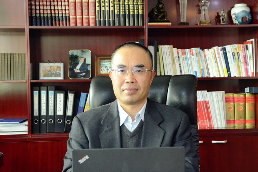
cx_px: 129
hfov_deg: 33.4
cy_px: 86
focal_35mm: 60
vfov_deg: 22.6
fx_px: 430
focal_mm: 40
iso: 4000
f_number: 7.1
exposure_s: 1/30
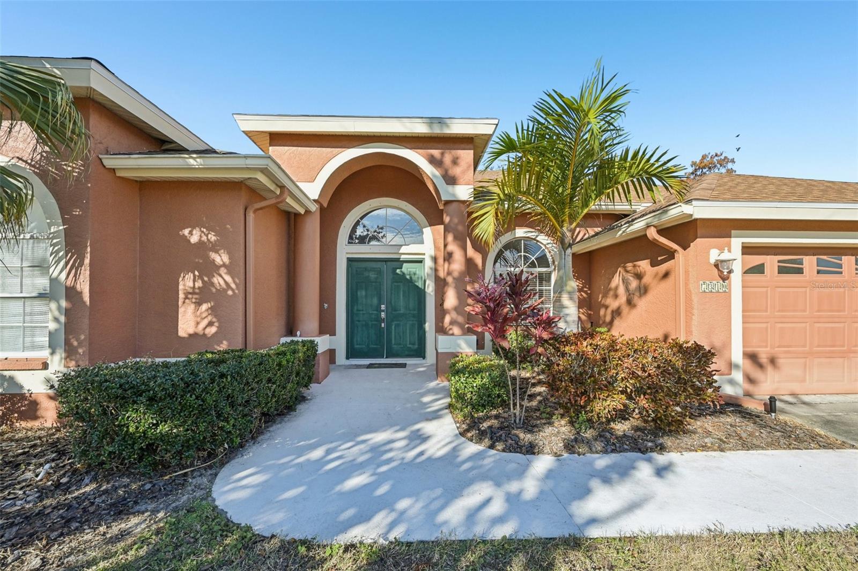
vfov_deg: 81.2
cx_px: 429
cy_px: 286
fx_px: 334
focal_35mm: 14
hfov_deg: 104.3
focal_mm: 14
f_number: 8
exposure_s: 1/500
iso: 400
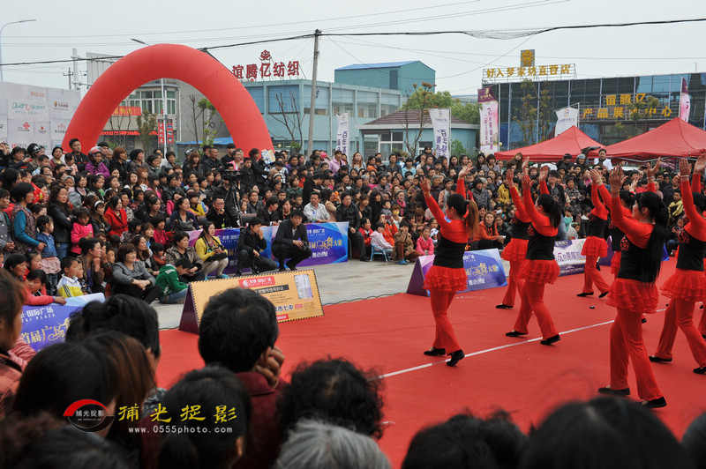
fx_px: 882
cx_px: 353
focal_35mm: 45
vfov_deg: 29.8
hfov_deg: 43.6
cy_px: 234
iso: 500
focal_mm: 45
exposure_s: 1/800
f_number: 6.3
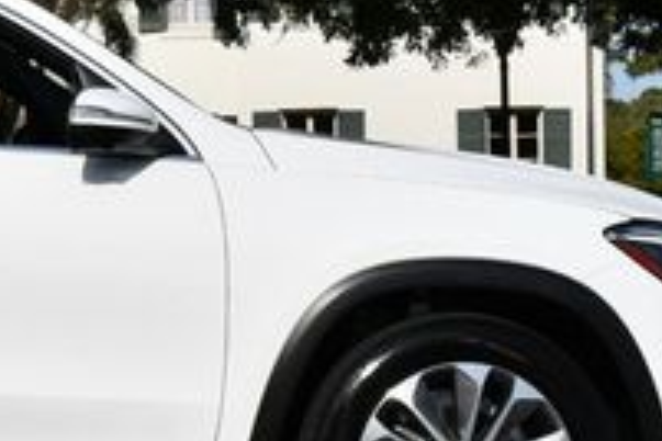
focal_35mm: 153
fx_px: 2813
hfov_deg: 13.0
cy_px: 43
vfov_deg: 8.9
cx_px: -175
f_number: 10
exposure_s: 1/400
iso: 100
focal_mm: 24
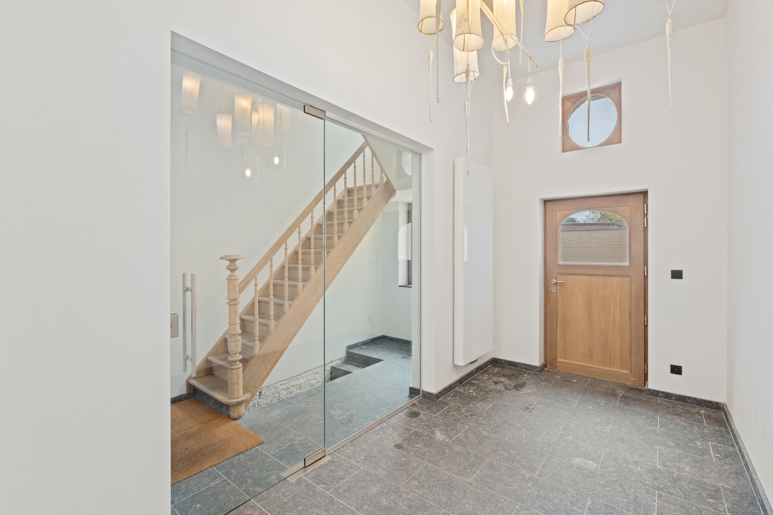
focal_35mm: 16
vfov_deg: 73.7
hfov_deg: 96.7
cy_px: 258
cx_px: 386
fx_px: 344
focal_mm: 16
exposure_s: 1/1.25
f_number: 11
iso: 250
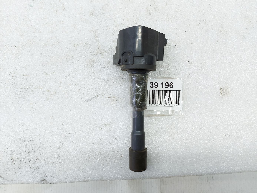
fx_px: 178
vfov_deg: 56.8
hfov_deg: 71.6
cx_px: 128
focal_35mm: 24
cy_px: 96
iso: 80
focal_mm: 5.23
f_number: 1.8
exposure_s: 1/50
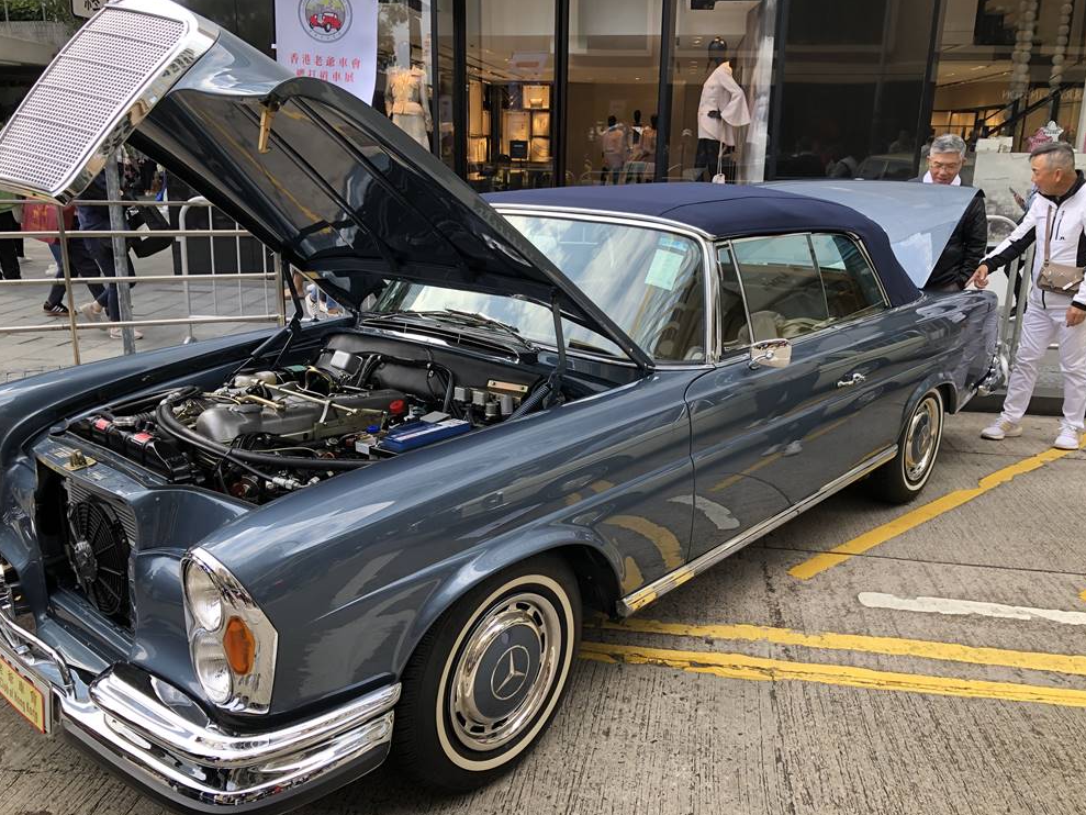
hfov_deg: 61.7
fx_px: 910
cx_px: 539
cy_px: 400
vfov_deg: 48.2
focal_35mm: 29
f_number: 1.8
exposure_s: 1/142
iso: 25
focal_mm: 3.99
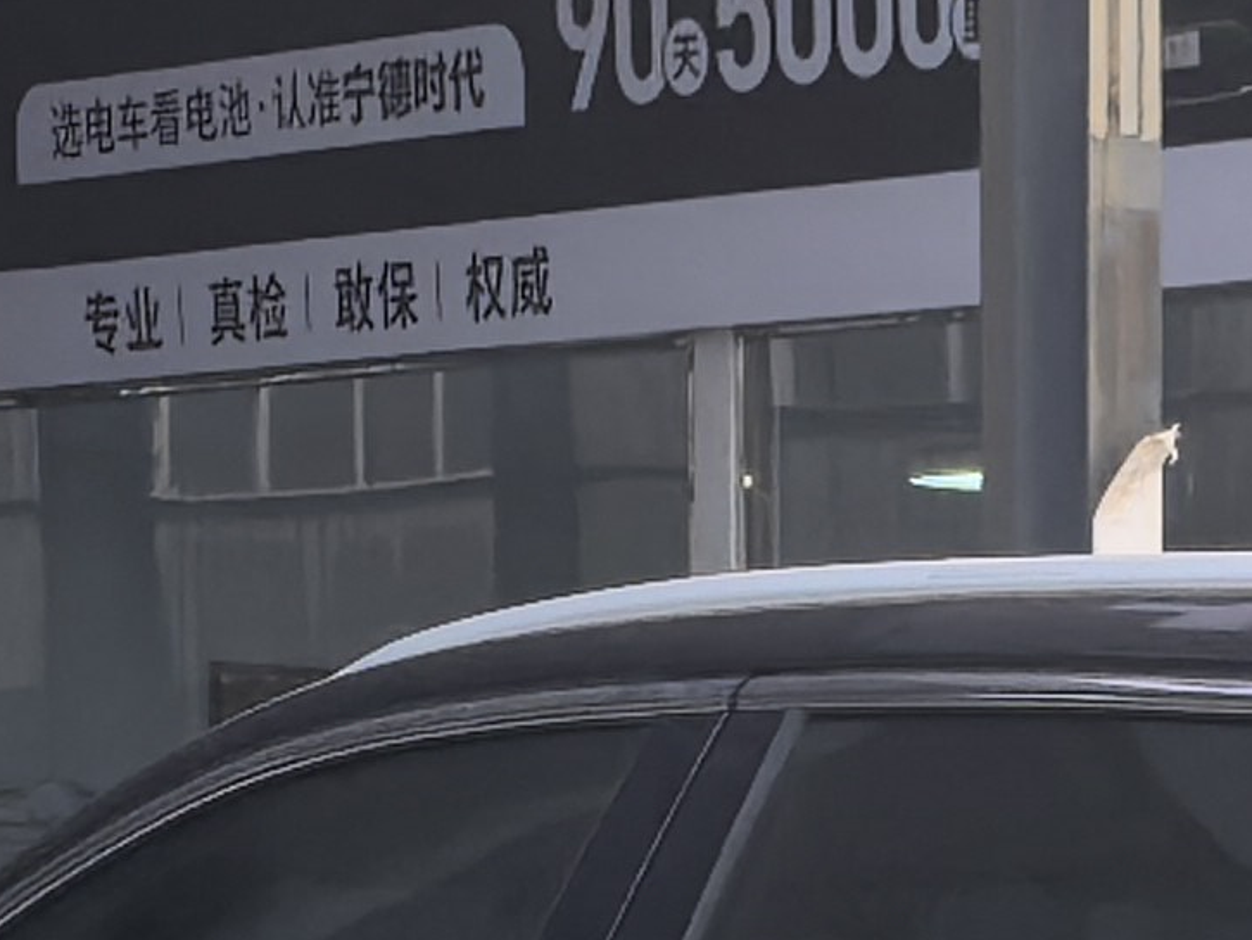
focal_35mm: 243
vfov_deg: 5.9
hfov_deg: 8.0
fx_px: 8790
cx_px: 1882
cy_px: 1980
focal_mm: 5.75
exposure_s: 1/595
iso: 50
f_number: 2
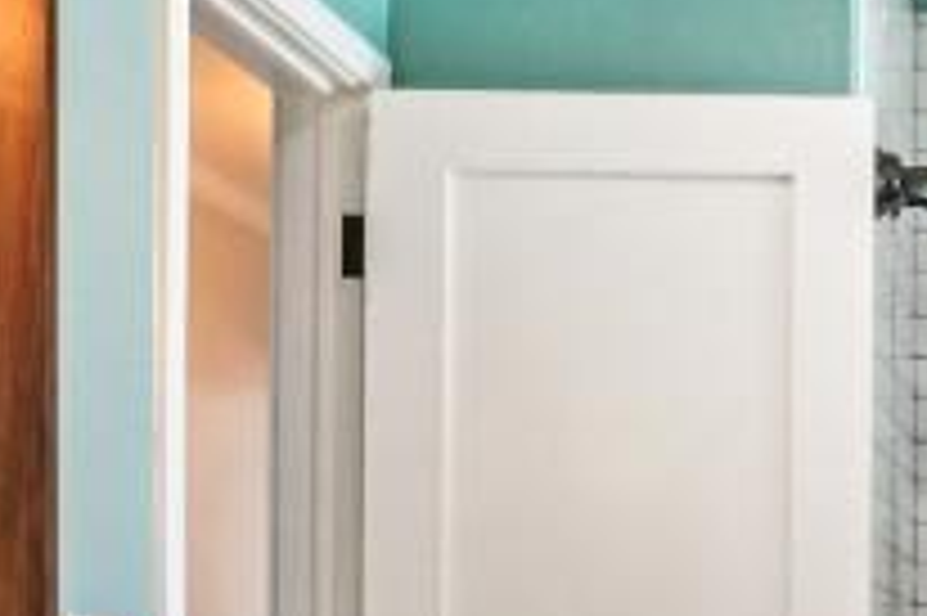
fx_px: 2624
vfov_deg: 13.0
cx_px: 1197
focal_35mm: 102
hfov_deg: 18.6
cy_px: 773
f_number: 13
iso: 1600
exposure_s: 1/13
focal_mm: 14
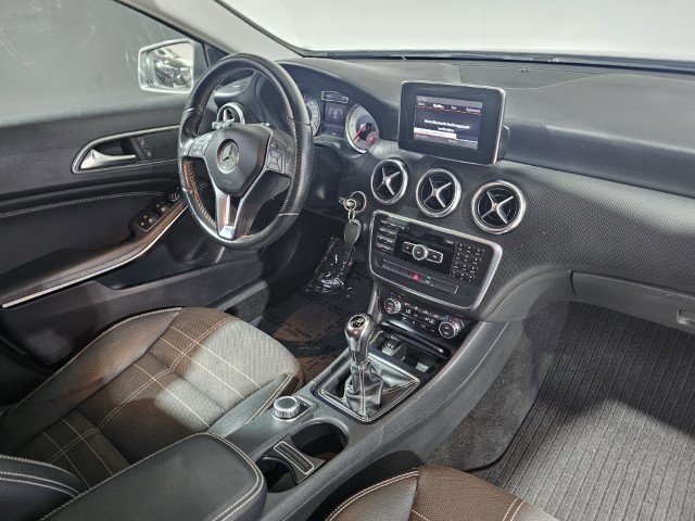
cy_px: 260
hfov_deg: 73.9
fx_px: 462
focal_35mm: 23
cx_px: 348
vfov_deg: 58.9
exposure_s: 1/25
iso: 640
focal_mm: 6.3
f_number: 1.7
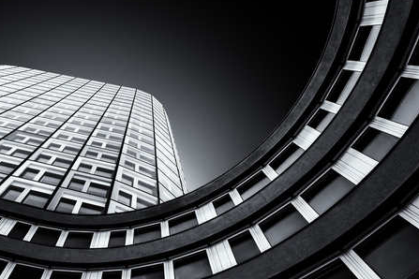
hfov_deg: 42.0
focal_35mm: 38
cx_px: -22
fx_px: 442
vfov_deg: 33.4
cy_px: 247
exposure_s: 1/200
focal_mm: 11
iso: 160
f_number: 8
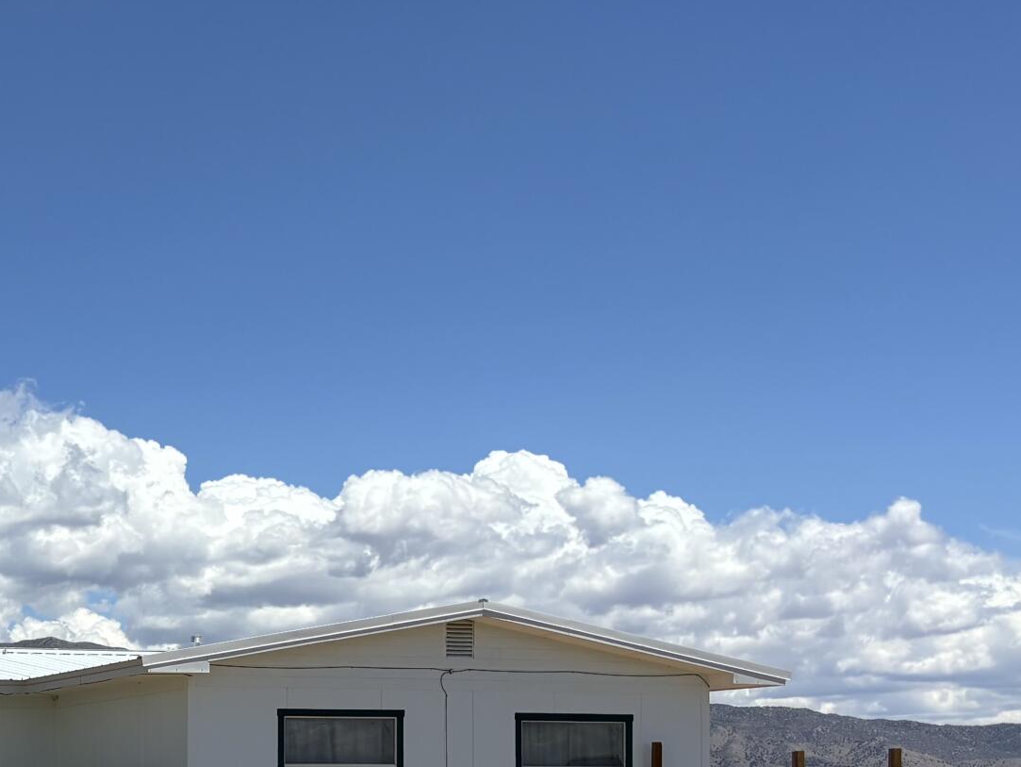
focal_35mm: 72
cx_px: -244
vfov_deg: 19.6
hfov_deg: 24.2
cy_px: 847
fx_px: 2124
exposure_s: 1/5952
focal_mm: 5.96
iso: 50
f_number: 1.6
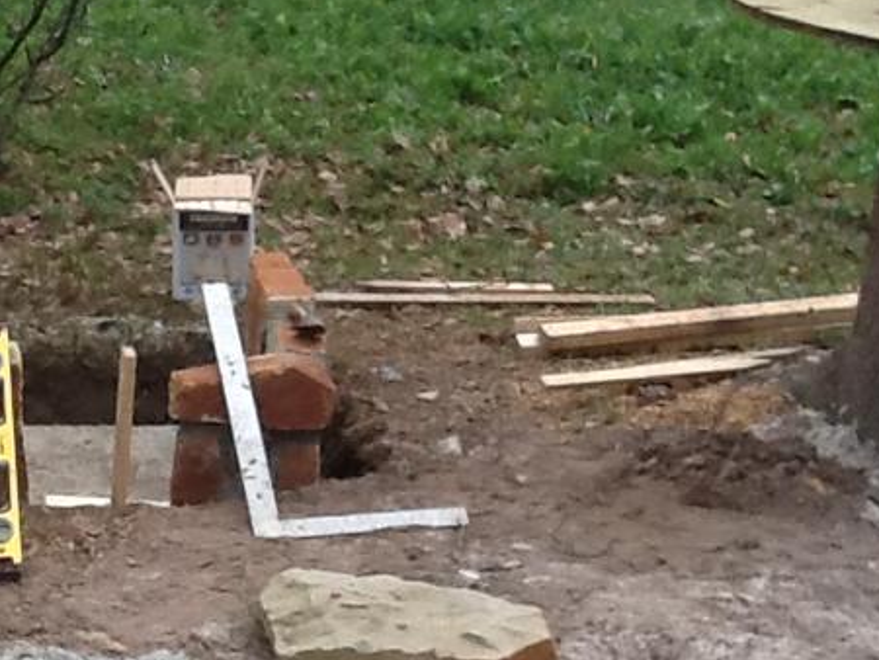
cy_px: 542
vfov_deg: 16.7
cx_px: 158
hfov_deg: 21.9
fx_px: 2236
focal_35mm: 88
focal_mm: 2.03
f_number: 2.4
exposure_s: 1/221
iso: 40
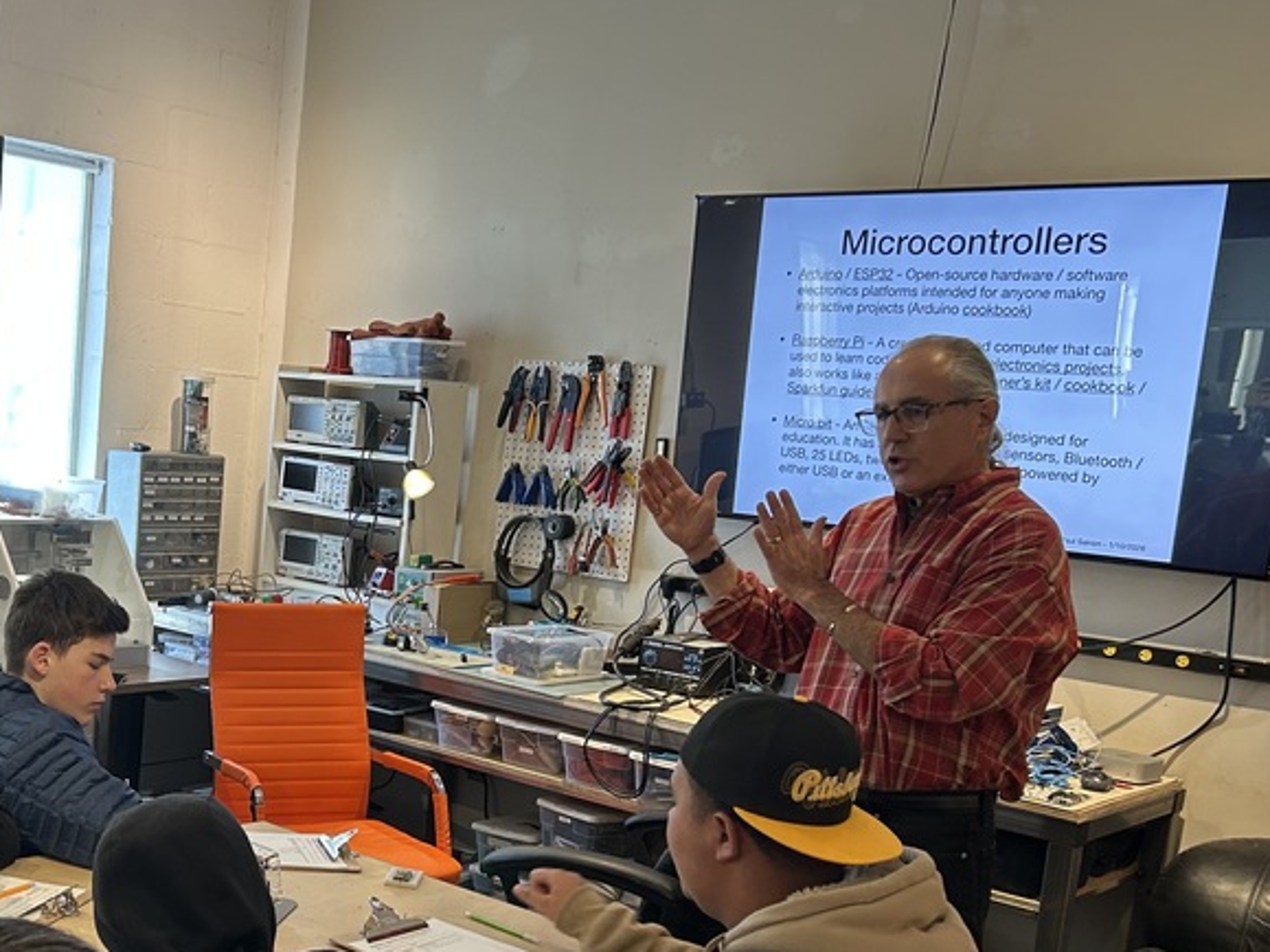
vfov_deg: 31.2
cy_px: 658
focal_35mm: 46
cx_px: 261
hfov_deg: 39.7
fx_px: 1687
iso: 100
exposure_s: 1/120
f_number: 1.5
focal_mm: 5.7
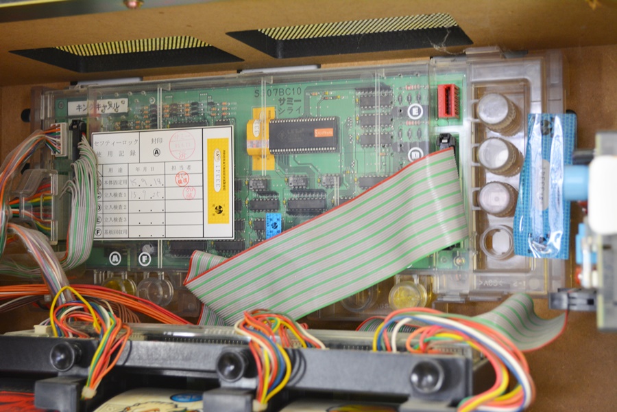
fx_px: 900
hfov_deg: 37.9
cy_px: 206
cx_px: 308
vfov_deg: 25.8
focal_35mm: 52
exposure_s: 1/30
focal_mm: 35
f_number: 5
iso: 800
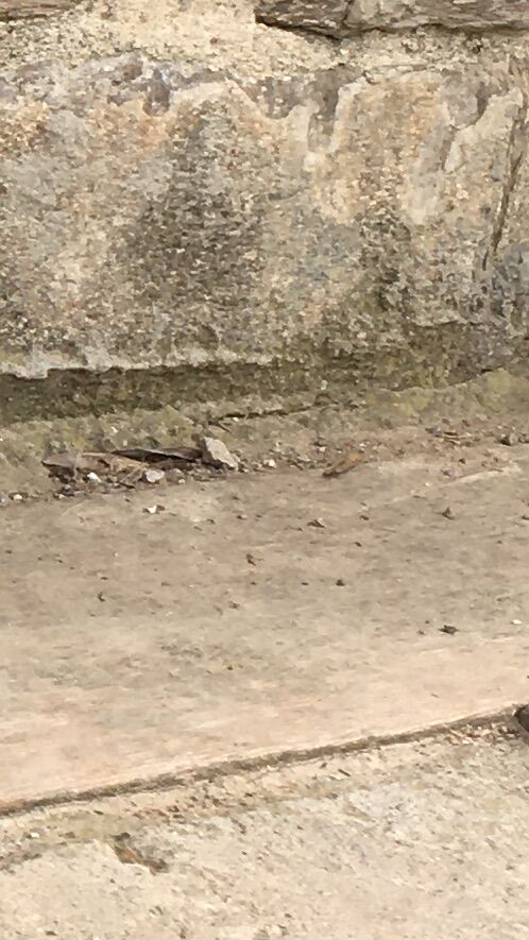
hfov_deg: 7.9
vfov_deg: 14.9
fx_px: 3590
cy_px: 356
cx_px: -620
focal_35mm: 144
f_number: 2.2
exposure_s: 1/503
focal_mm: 4.15
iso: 25
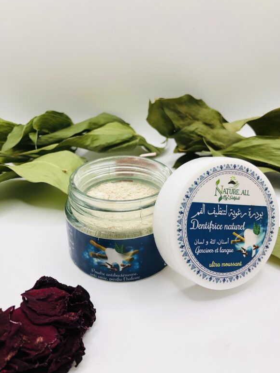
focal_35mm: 29
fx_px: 313
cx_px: 145
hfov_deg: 48.2
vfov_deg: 61.6
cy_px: 180
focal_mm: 4
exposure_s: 1/219
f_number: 1.8
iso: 32
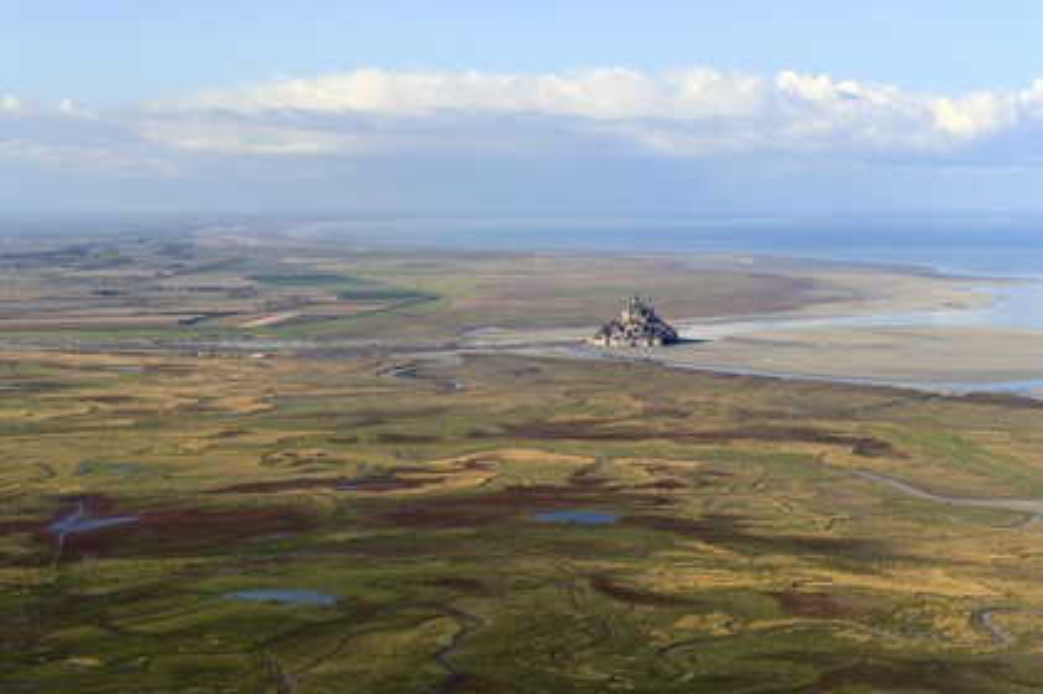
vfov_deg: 19.4
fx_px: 2026
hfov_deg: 28.9
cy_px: 347
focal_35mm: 70
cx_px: 522
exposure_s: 1/640
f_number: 11
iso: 400
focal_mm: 70
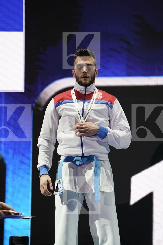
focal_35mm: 200
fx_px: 1358
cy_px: 122
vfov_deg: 10.3
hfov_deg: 6.9
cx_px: 82
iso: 320
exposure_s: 1/250
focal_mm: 200
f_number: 2.8
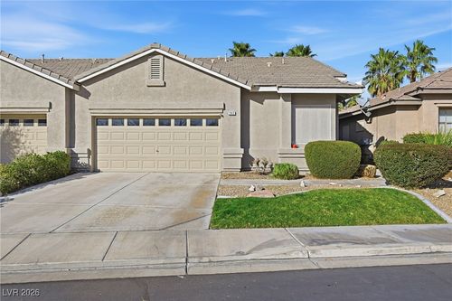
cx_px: 226
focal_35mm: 24
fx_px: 301
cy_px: 150
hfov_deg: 73.8
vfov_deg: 53.1
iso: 64
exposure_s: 1/2000
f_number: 9
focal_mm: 24
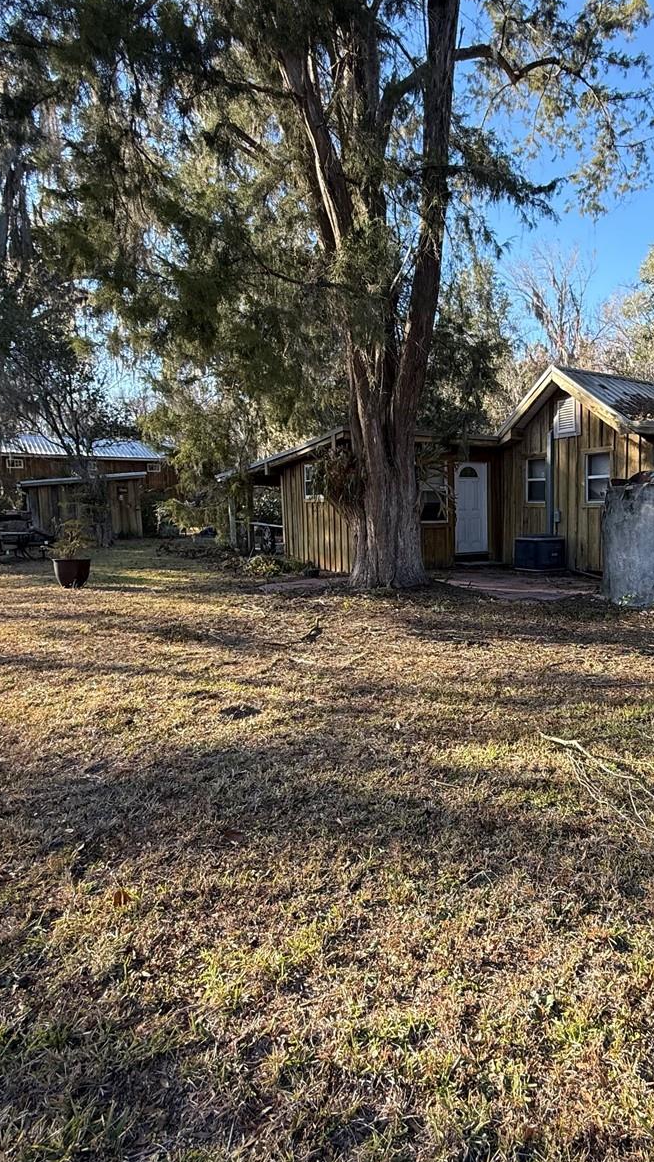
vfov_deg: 83.8
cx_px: 480
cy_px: 572
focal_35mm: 21
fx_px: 647
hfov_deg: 51.6
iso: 64
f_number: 2.2
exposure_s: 1/252
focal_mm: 2.22
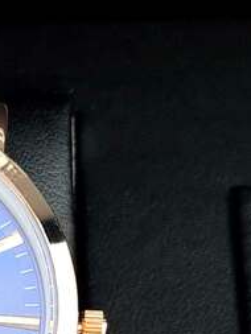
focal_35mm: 89
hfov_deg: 15.5
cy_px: 471
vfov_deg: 19.7
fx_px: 860
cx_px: -106
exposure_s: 1/162
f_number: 1.8
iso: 50
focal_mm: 5.4
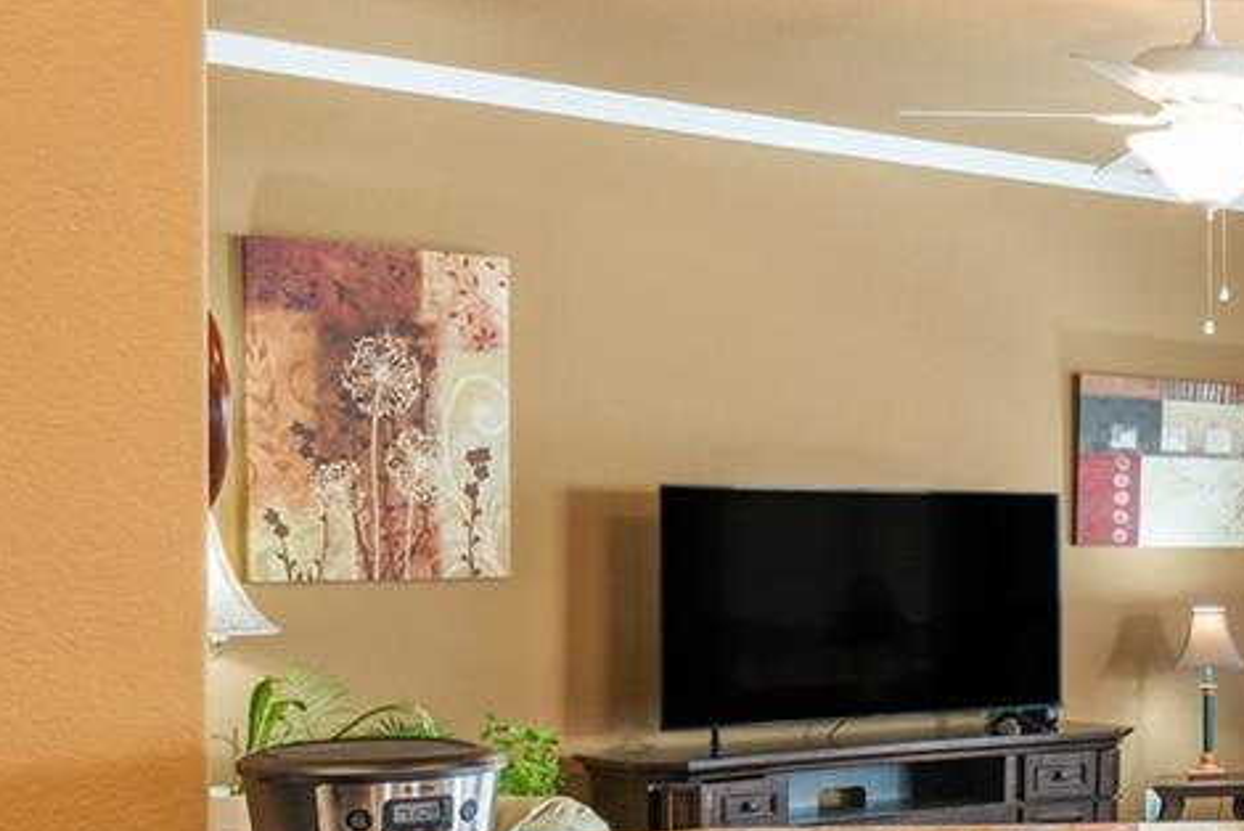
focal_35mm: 61
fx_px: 2109
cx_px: 1853
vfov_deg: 22.2
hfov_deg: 25.2
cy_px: 556
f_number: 8
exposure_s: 1/15
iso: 400
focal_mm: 14
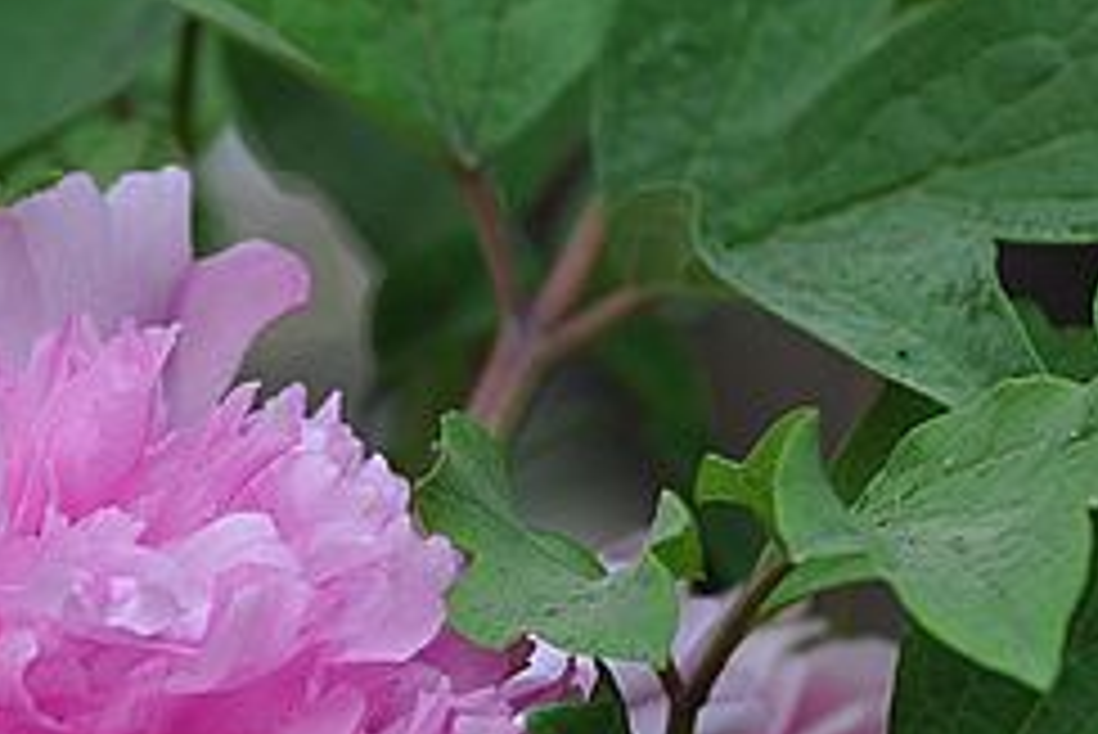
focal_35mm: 409
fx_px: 12481
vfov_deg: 3.4
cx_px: 135
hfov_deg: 5.0
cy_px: 1011
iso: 800
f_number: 5.6
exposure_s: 1/640
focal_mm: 125
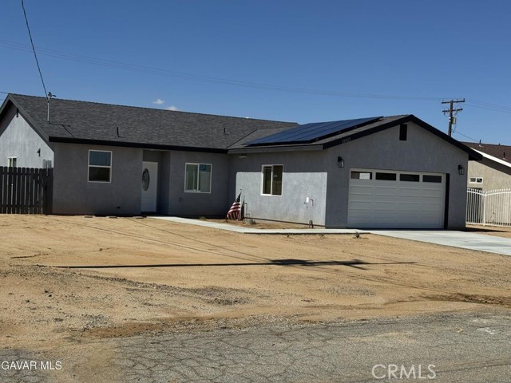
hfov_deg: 39.7
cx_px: 256
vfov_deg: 30.3
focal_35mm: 48
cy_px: 192
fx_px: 709
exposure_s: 1/7937
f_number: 1.78
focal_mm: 6.76
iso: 64
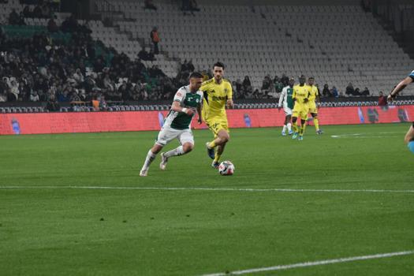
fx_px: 2156
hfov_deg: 11.0
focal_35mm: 188
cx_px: 207
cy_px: 138
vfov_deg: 7.3
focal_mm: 125
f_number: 5.6
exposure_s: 1/800
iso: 3200
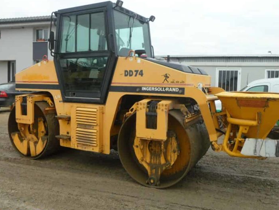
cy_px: 102
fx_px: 250
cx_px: 150
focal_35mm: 31
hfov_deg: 58.3
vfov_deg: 45.5
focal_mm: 4.9
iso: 80
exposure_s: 1/180
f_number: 3.5
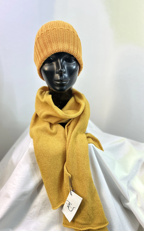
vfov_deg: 66.5
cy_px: 115
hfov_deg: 44.3
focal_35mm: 28
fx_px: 176
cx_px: 58
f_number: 1.5
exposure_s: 1/100
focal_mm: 5.7
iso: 64
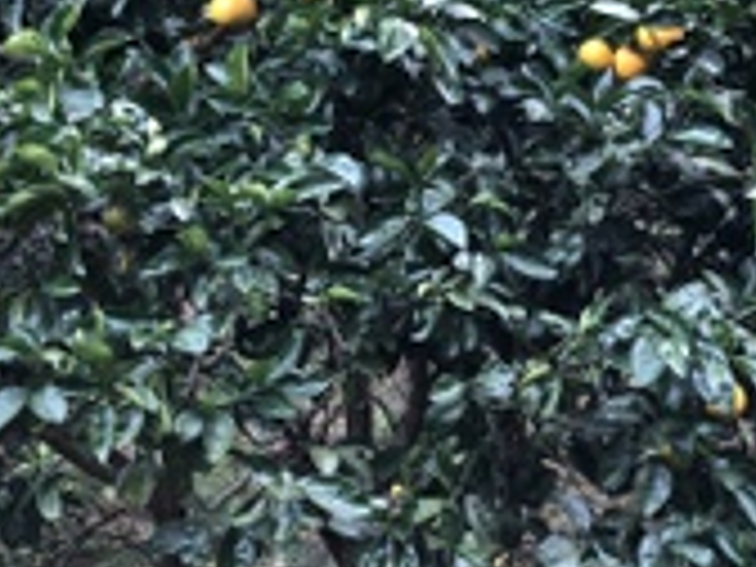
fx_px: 1747
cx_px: 508
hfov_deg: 24.3
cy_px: 198
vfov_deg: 18.4
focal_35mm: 80
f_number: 1.8
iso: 40
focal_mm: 3.99
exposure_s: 1/20
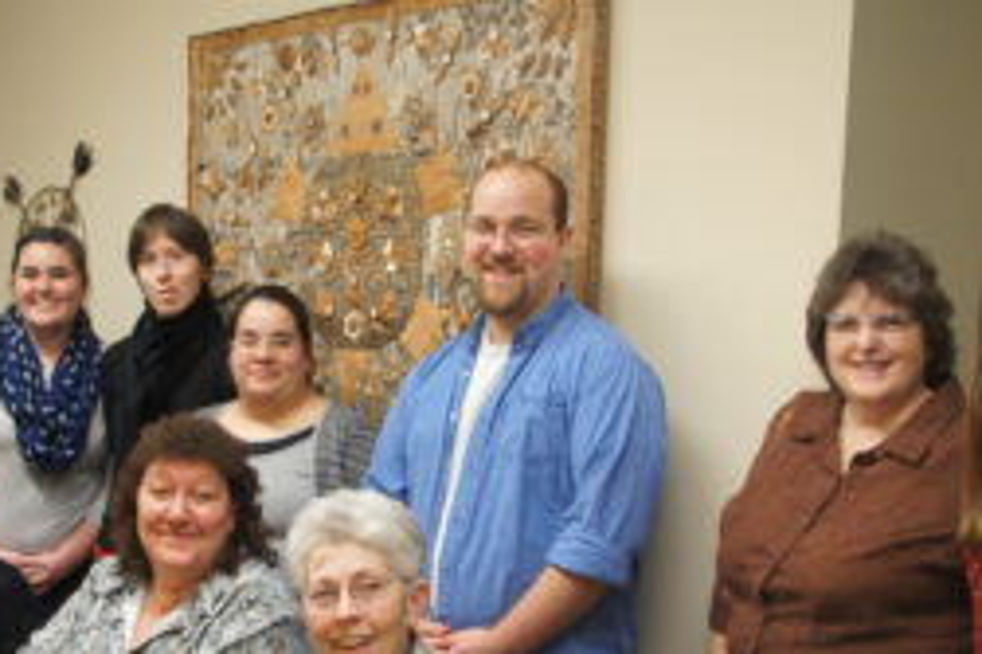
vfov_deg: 24.8
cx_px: 393
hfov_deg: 36.8
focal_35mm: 54
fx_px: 1472
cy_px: 462
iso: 1000
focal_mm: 20
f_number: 4
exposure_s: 1/160
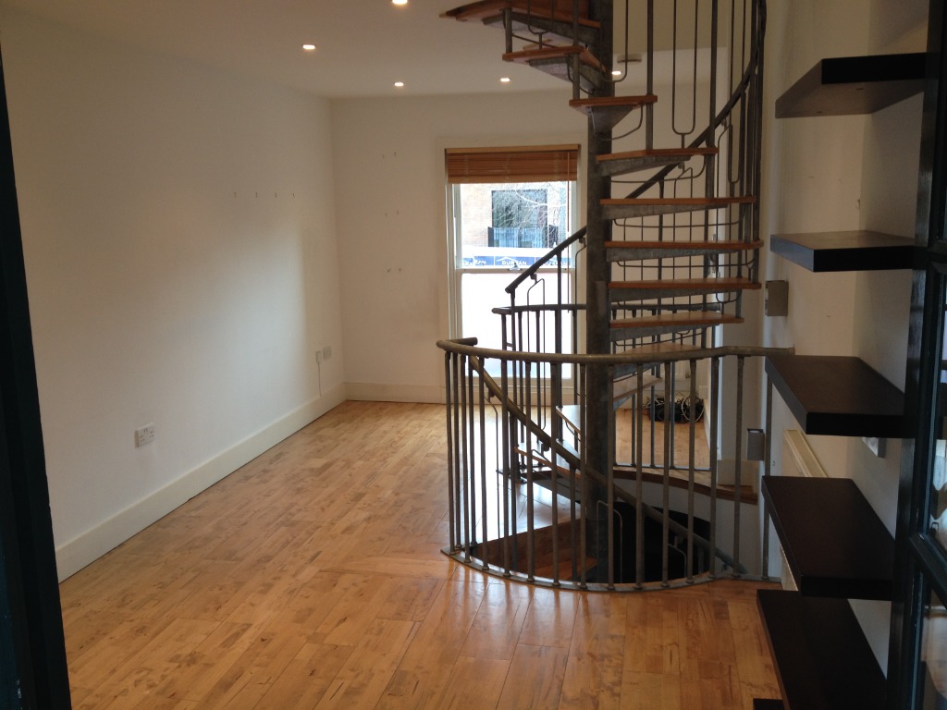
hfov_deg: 52.6
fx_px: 958
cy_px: 355
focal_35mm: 35
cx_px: 474
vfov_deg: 40.7
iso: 50
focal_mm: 4.28
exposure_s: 1/24
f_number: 2.4
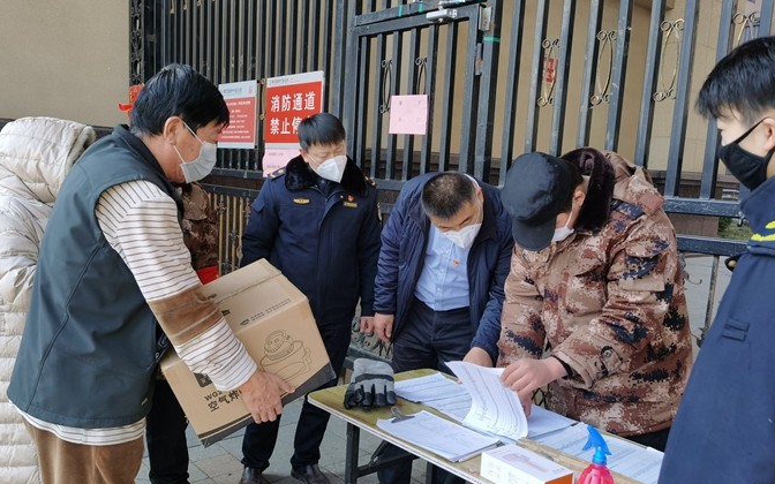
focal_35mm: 32
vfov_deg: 39.4
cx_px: 378
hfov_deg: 59.6
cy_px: 263
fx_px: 676
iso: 50
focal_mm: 5.56
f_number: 1.6
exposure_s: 1/583
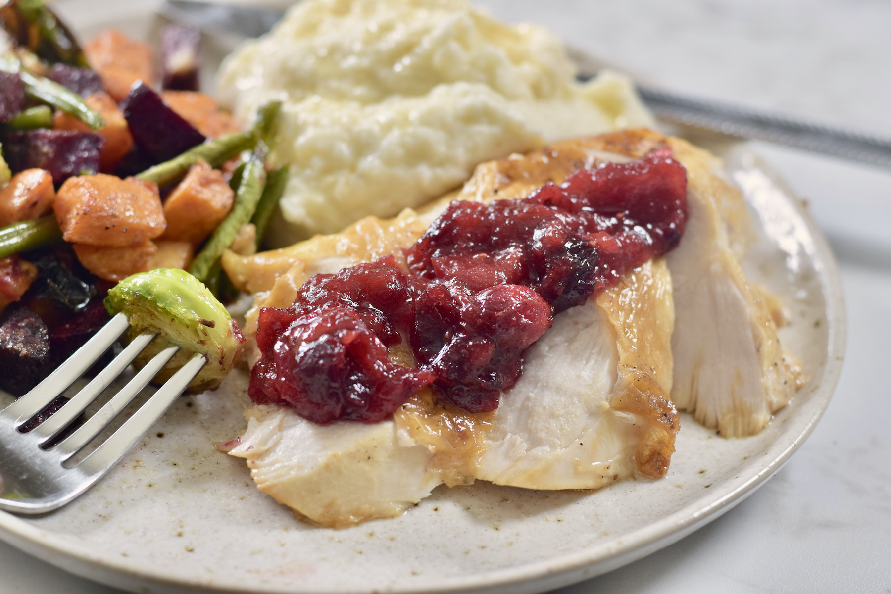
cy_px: 297
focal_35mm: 75
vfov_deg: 18.2
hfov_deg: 27.0
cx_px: 446
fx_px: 1856
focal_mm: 50
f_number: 4.5
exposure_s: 1/60
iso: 200
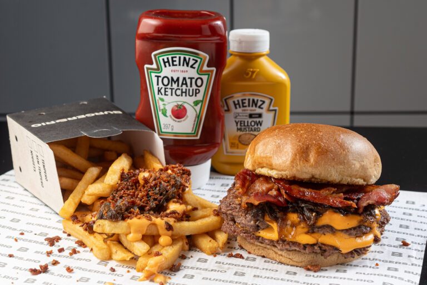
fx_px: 712
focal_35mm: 60
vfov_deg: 22.6
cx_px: 214
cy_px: 142
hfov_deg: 33.4
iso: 100
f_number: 8
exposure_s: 1/200
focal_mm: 40
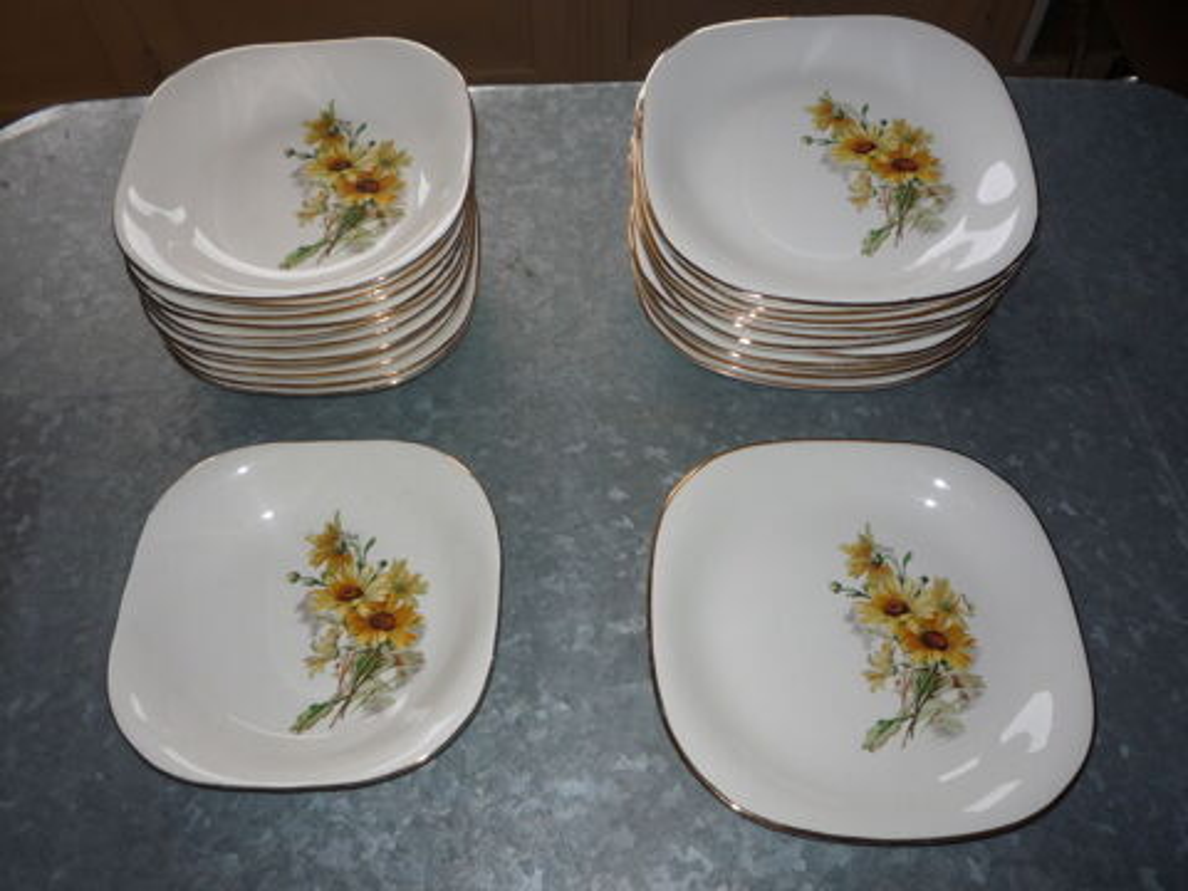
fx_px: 1030
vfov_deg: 46.8
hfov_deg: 60.0
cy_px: 446
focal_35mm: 30
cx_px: 594
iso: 100
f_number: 3.3
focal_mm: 5.2
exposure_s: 1/30
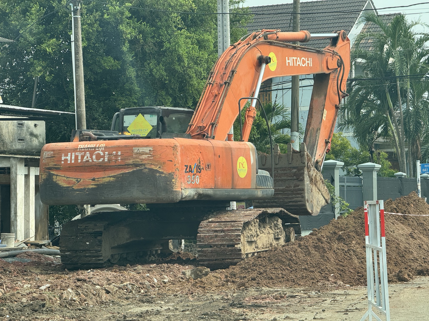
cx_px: 214
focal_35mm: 120
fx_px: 1487
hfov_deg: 16.4
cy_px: 160
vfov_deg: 12.3
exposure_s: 1/567
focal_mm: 15.66
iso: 50
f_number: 2.8
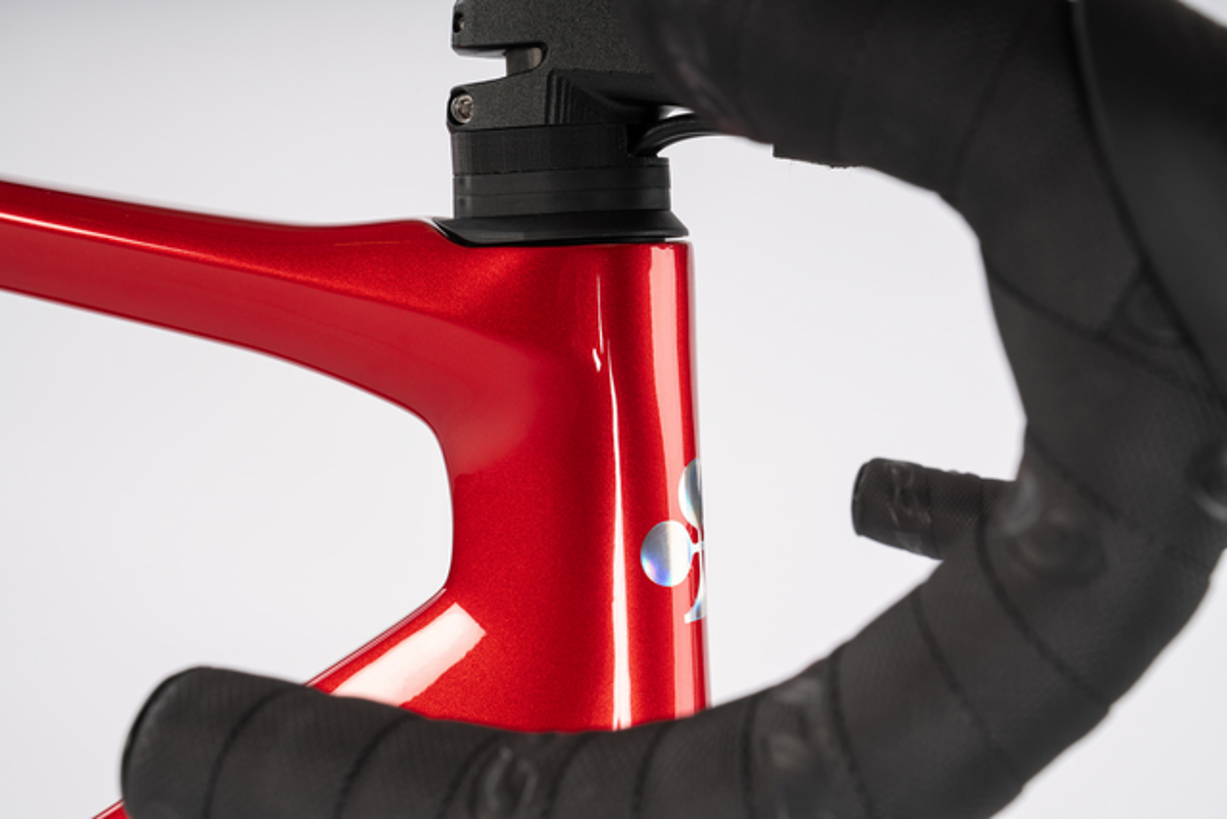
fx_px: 2386
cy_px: 410
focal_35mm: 70
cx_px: 614
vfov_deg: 19.5
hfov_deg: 28.8
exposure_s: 1/160
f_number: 16
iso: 100
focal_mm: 70
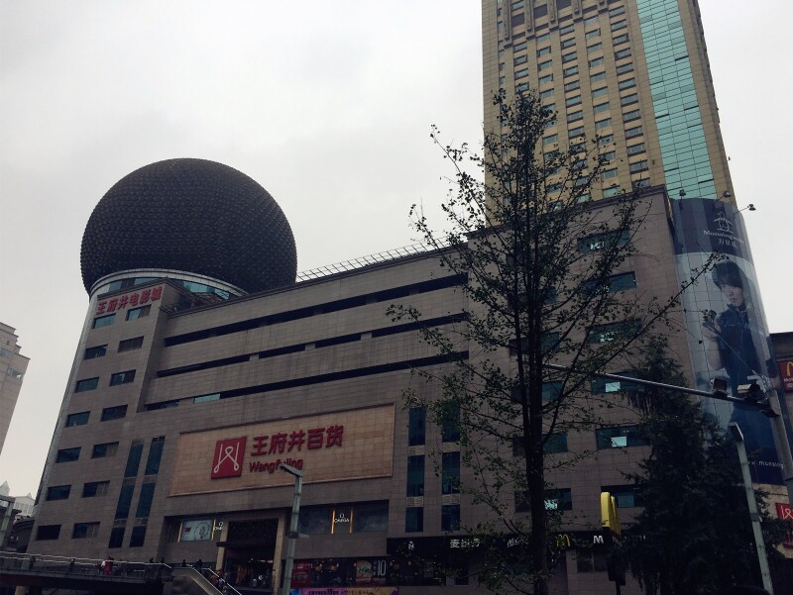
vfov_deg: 48.3
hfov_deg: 61.6
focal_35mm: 29
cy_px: 298
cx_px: 396
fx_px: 665
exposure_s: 1/746
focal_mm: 4.15
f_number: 2.2
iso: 25
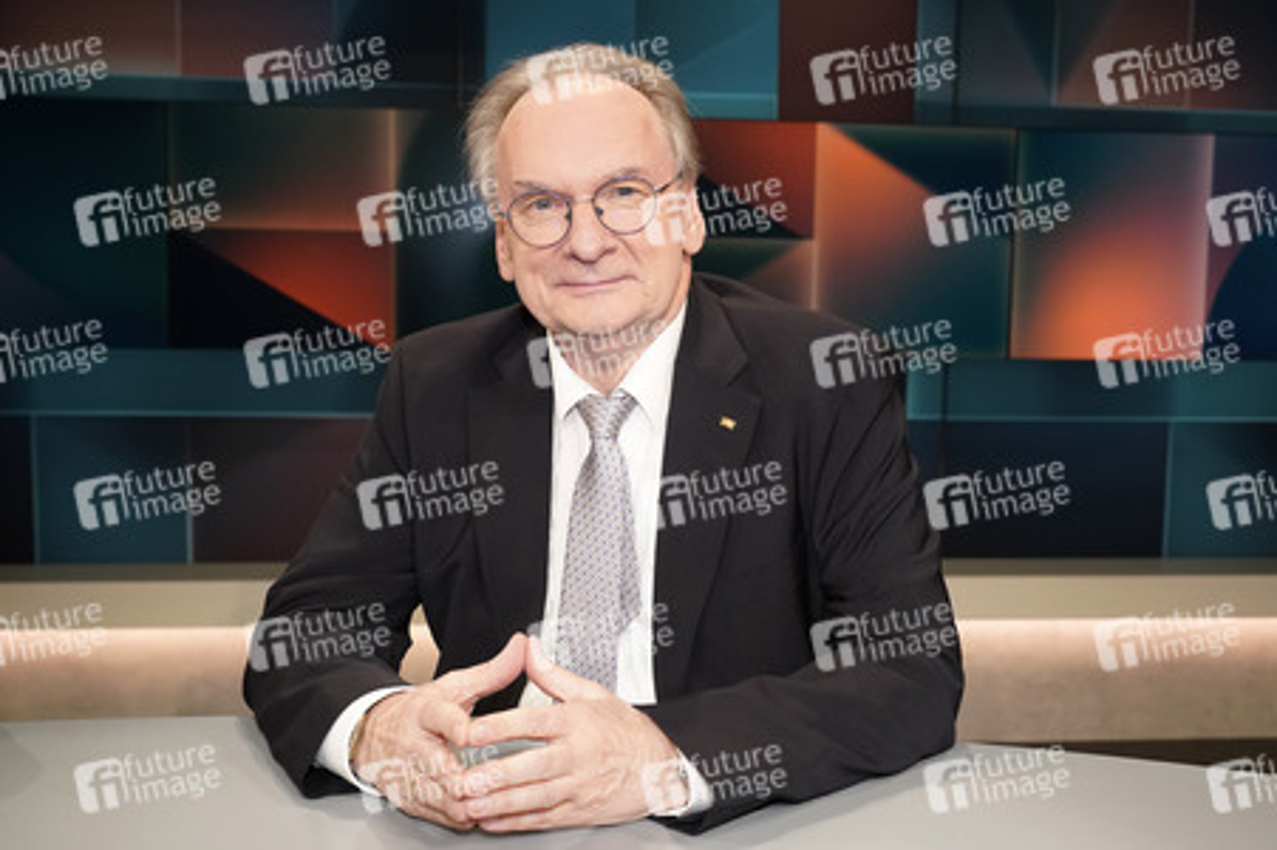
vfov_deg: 36.8
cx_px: 638
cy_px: 425
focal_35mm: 36
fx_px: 1276
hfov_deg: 53.2
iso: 2000
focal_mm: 36
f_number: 5.6
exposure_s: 1/125
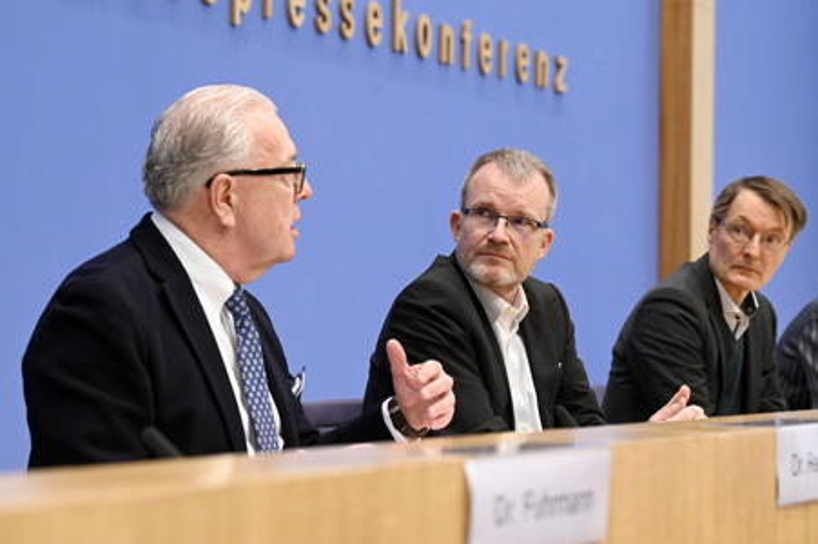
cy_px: 272
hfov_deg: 21.5
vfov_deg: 14.4
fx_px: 2157
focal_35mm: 95
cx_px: 409
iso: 5000
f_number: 5.6
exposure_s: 1/500
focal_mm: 95
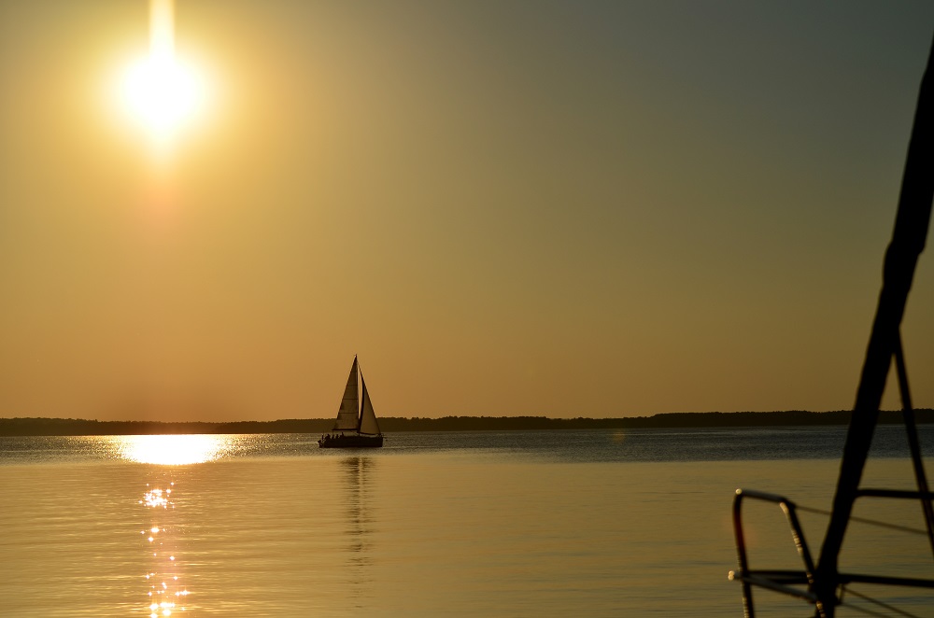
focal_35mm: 105
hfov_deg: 19.5
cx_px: 467
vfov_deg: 13.0
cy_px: 309
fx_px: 2718
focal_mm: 70
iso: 100
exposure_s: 1/8000
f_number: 4.5
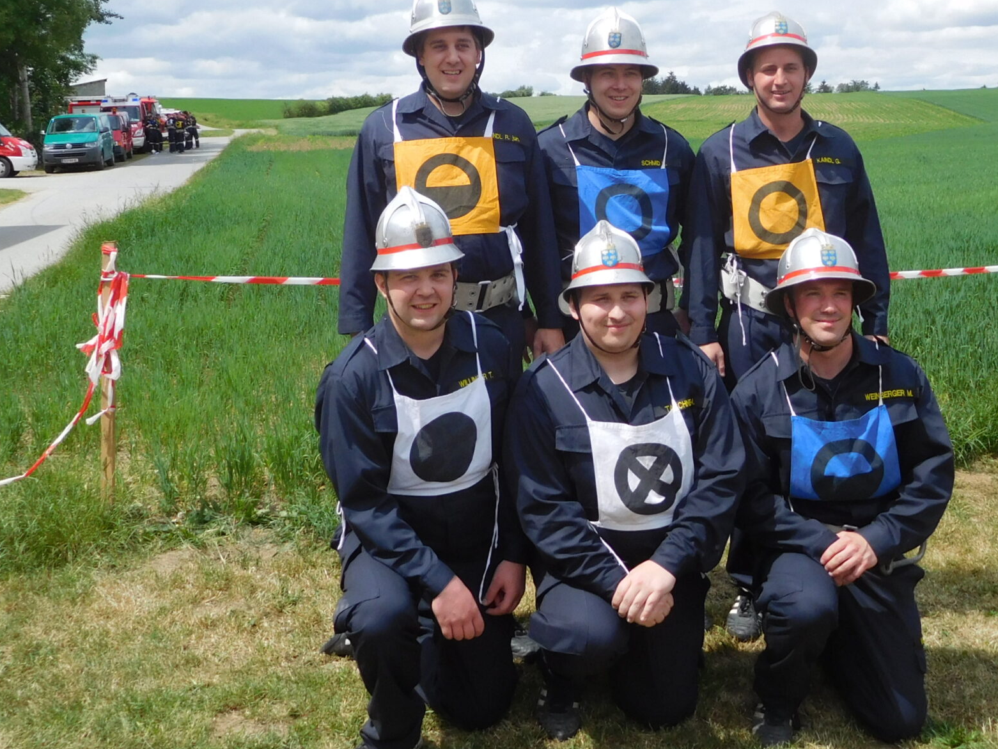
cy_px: 180
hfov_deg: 45.8
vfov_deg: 34.3
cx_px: 503
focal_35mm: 41
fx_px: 1182
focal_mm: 4.5
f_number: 3.4
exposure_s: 1/1250
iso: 125
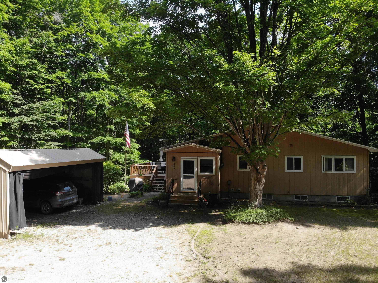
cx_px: 189
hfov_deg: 71.6
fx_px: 262
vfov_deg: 56.8
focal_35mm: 24
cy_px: 142
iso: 106
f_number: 2.8
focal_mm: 4.5
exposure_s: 1/321
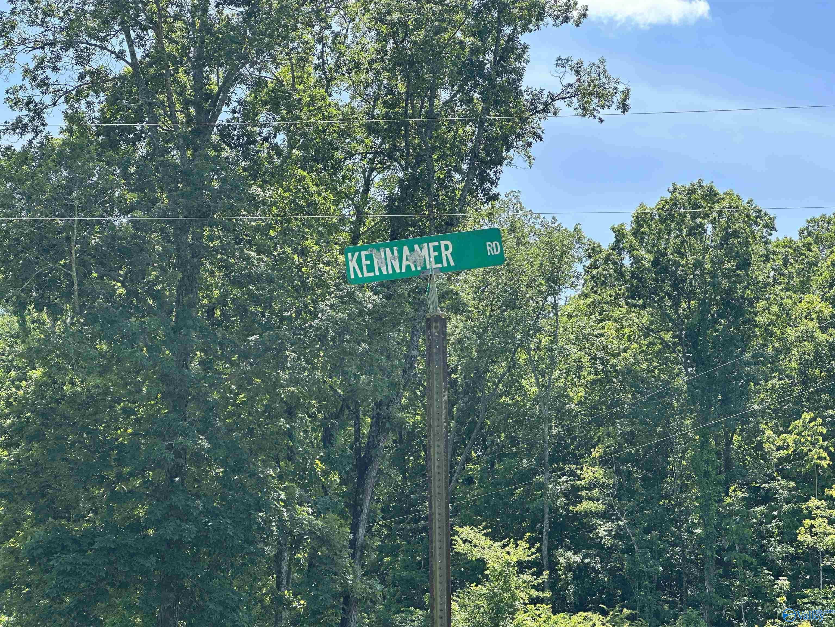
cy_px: 314
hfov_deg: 25.3
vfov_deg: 19.1
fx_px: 1857
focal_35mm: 77
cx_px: 418
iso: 32
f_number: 2.8
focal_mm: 9
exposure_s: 1/287
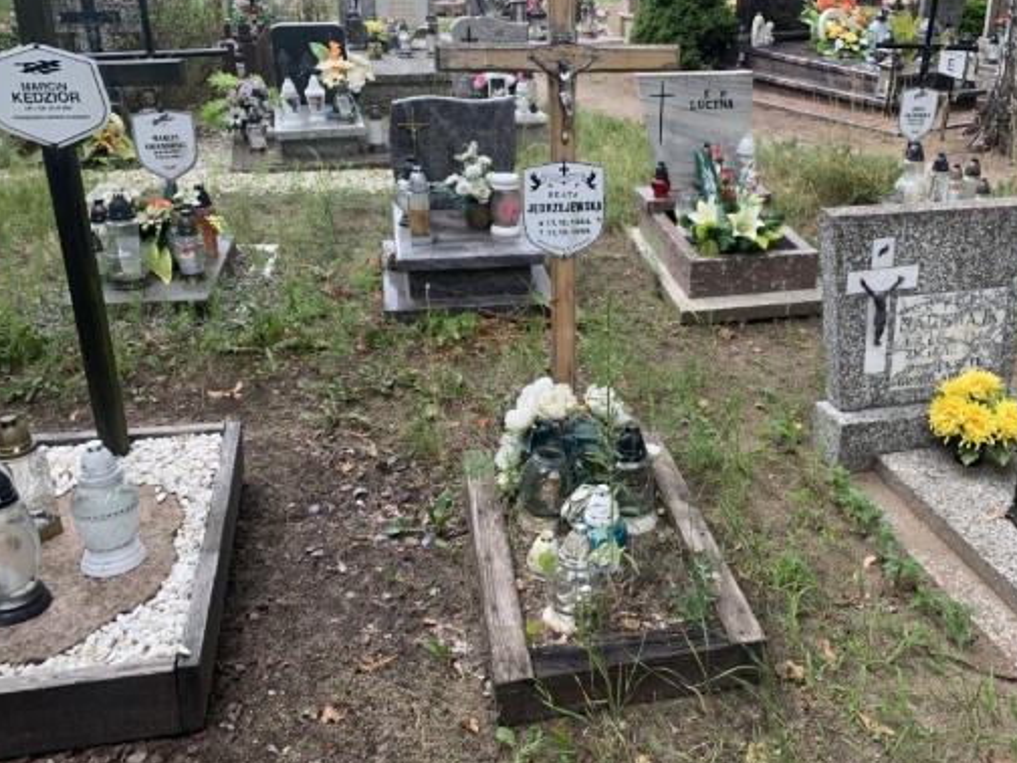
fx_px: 970
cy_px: 323
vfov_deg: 42.8
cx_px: 624
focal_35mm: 33
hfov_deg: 54.8
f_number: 1.8
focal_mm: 4.25
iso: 25
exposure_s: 1/196
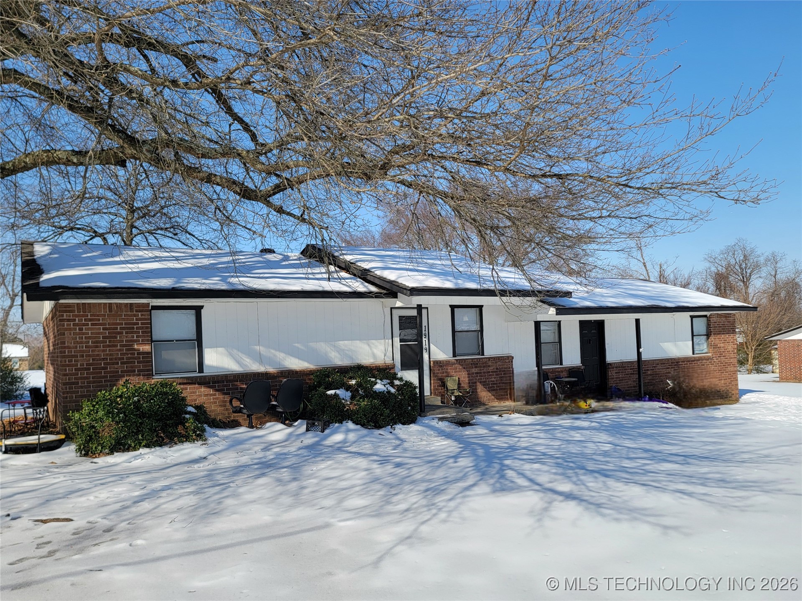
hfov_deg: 71.6
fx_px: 556
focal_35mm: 24
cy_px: 300
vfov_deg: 56.8
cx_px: 401
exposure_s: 1/1111
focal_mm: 6.7
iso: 16
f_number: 1.8
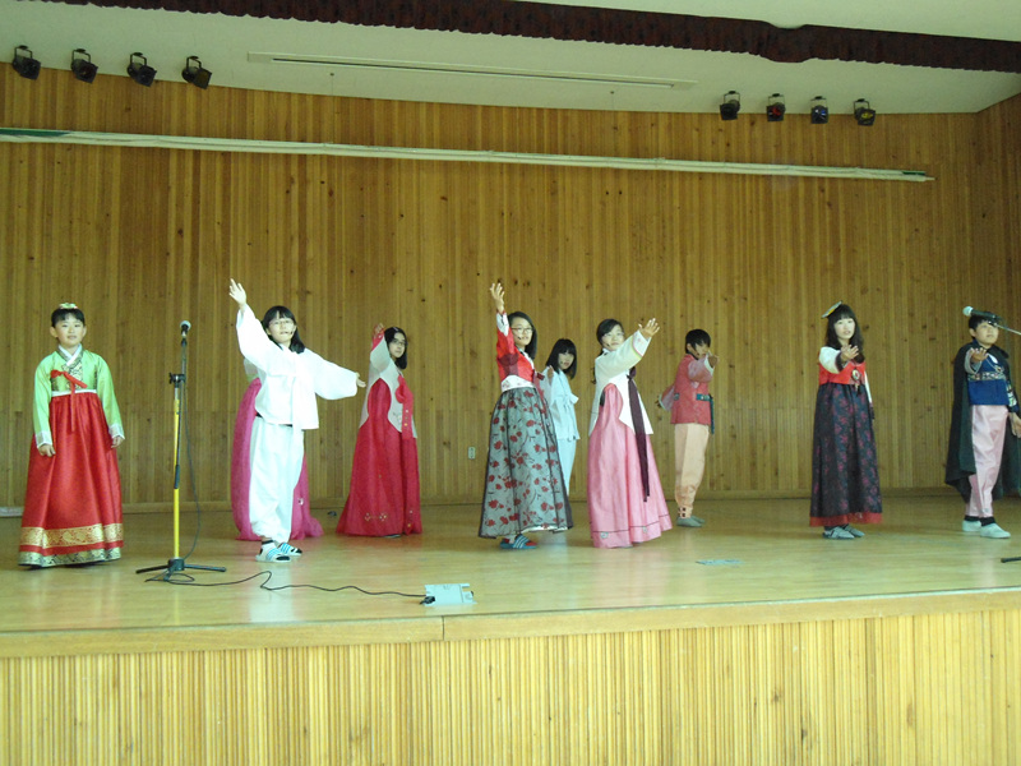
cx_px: 510
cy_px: 383
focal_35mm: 37
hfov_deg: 50.1
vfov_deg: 38.7
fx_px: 1091
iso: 400
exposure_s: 1/40
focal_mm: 6.7
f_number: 3.2
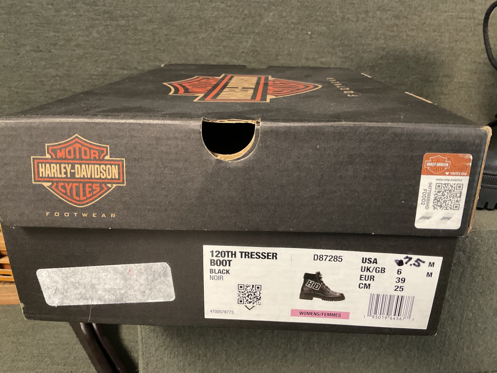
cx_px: 248
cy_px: 186
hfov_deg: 61.7
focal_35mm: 29
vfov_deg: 48.2
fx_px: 416
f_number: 1.8
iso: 250
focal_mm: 3
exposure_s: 1/25
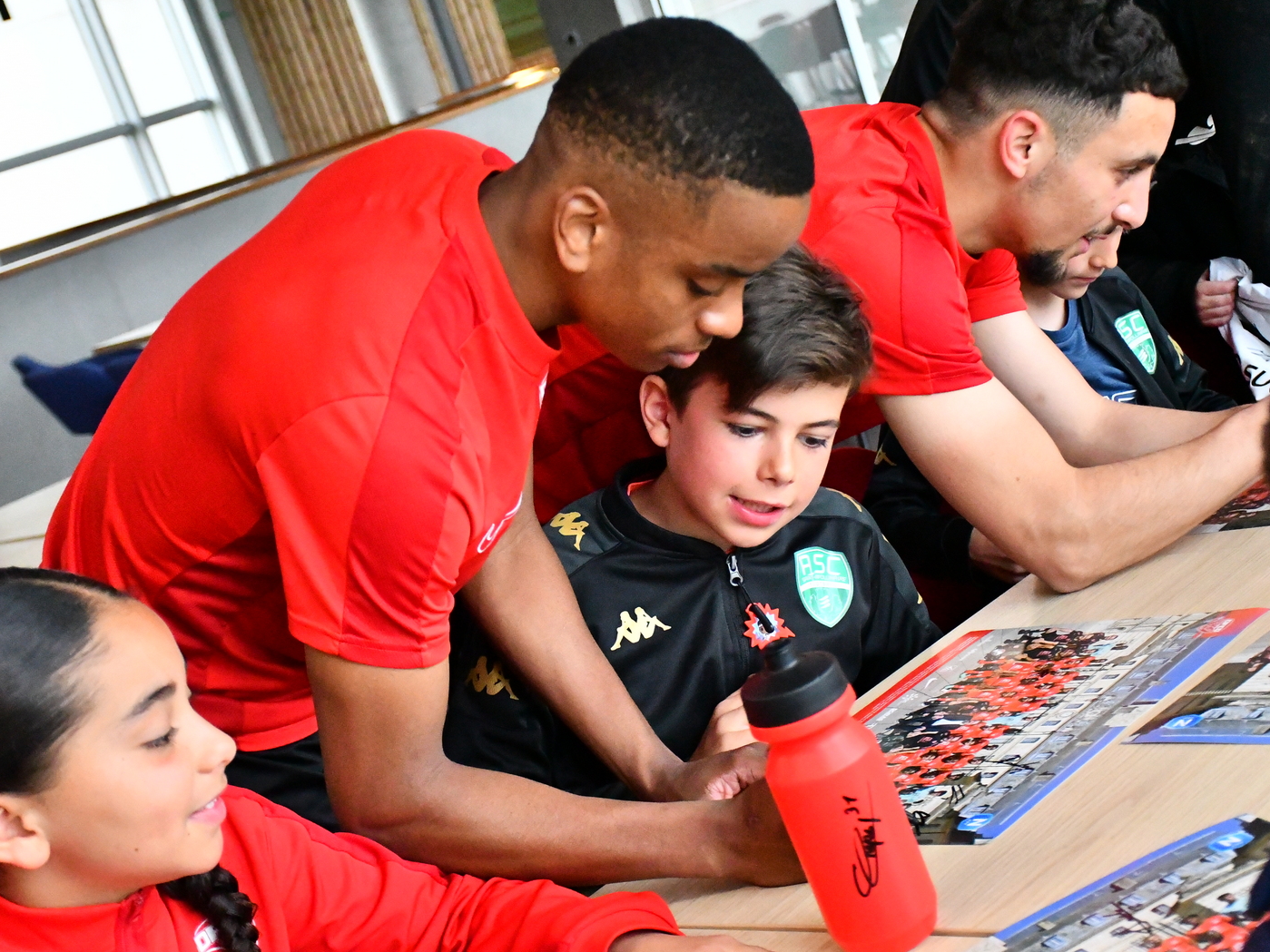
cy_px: 483
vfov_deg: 22.3
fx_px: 2421
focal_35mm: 66
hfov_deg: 29.4
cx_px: 692
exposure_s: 1/1600
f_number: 4.5
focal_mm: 40
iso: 10000
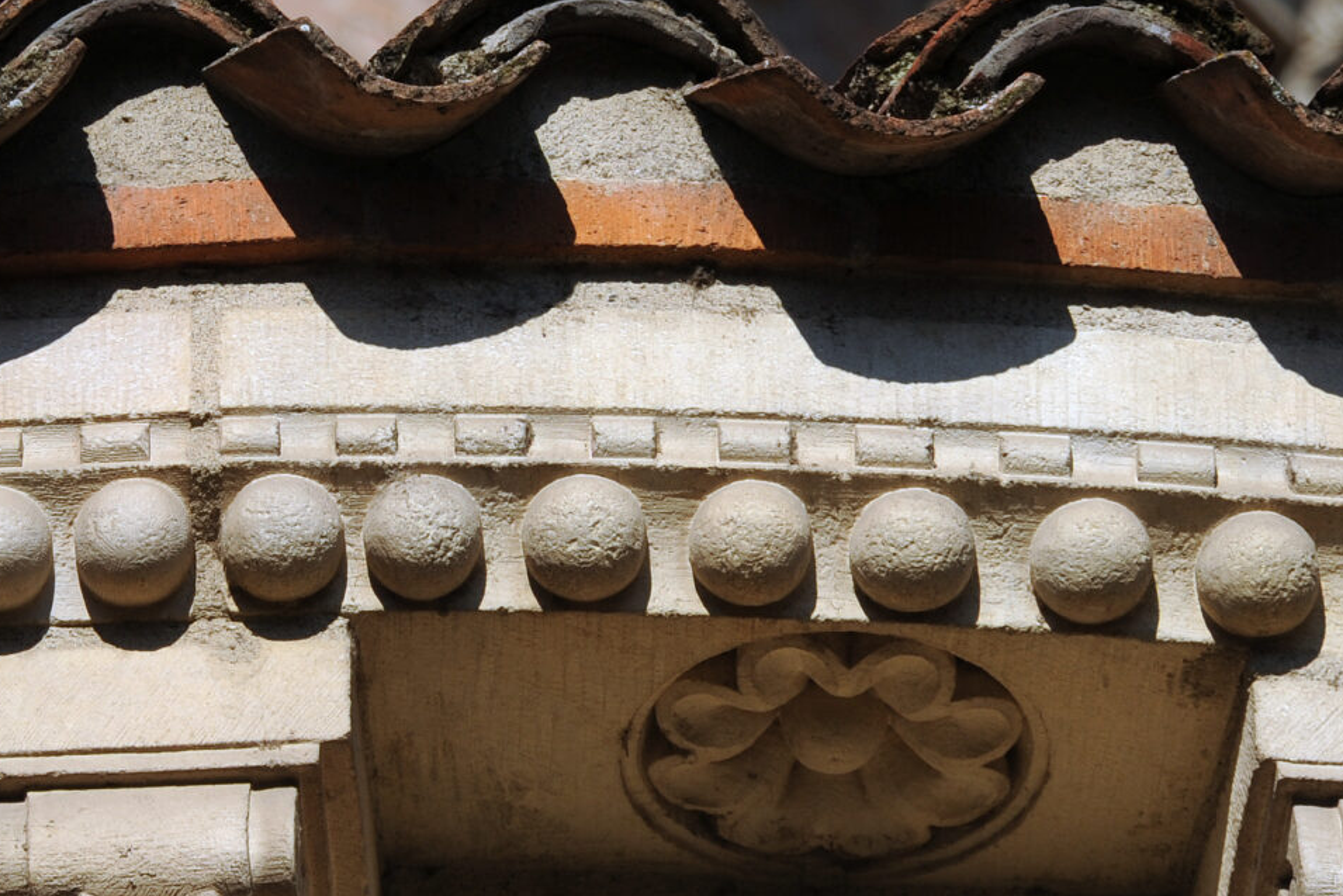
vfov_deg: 2.5
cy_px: 460
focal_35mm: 545
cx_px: 283
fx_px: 20333
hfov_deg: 3.8
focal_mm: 210
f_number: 7.1
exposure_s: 1/1250
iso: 200
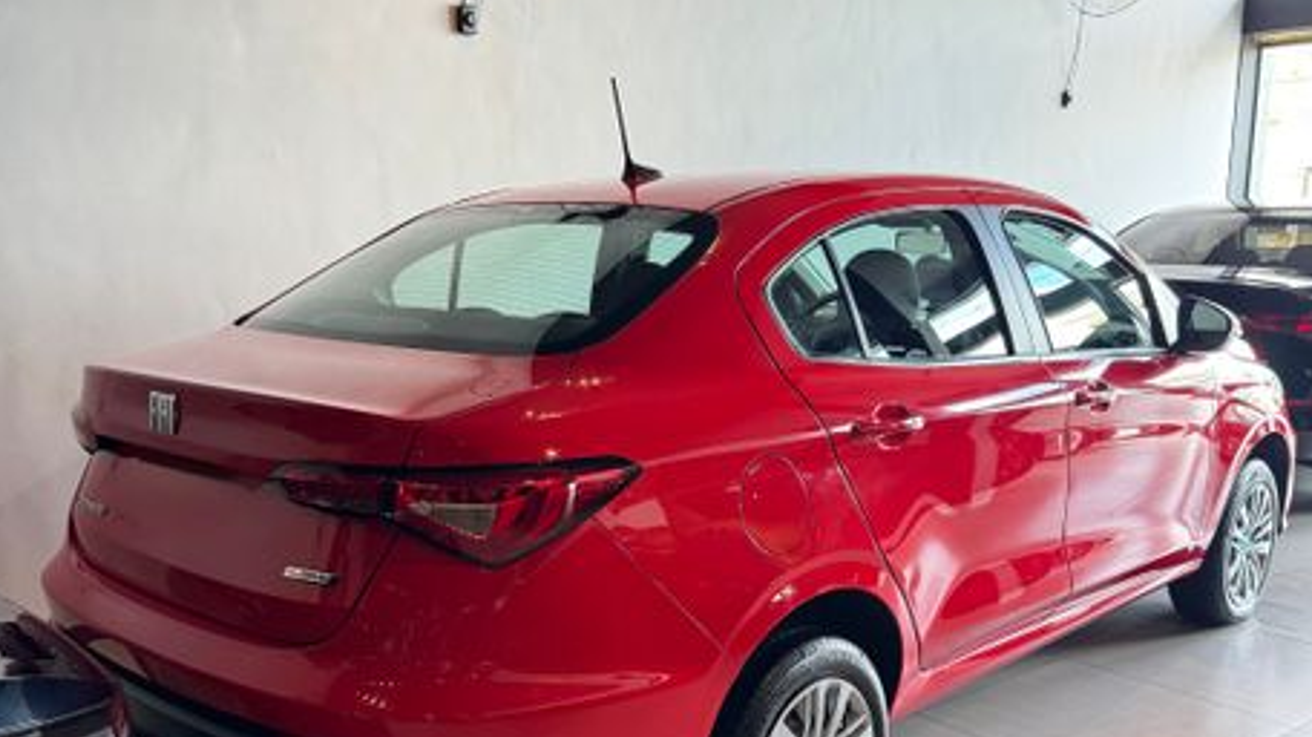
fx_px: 939
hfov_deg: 69.9
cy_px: 484
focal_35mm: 27
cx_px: 662
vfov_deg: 42.3
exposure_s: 1/81
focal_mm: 6.76
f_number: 1.78
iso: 200
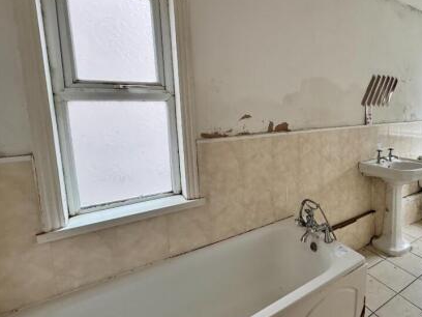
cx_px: 282
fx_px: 244
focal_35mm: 20
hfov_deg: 79.0
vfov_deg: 65.7
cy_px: 137
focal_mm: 2.22
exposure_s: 1/69
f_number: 2.2
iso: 320
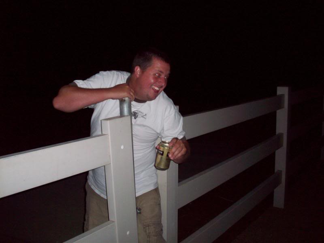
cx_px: 162
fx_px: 346
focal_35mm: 37
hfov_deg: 50.1
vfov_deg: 38.7
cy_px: 122
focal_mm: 6.2
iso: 160
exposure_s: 1/45
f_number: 2.8
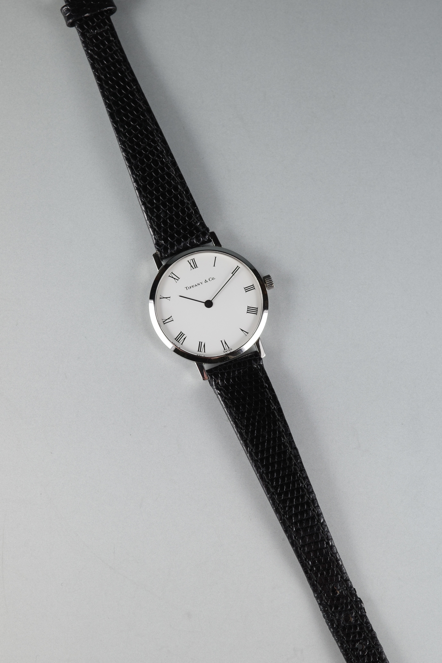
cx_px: 221
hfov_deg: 33.4
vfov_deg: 48.5
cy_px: 332
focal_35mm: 40
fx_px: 737
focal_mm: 26
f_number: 7.1
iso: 200
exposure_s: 1/30
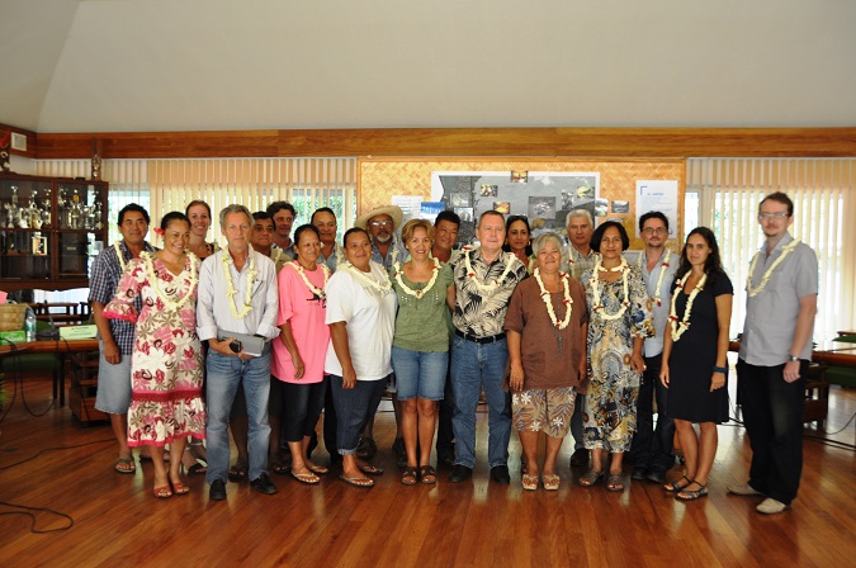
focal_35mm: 30
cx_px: 428
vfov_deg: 43.5
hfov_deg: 62.0
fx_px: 712
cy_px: 284
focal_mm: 20
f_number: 4
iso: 720
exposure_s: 1/60
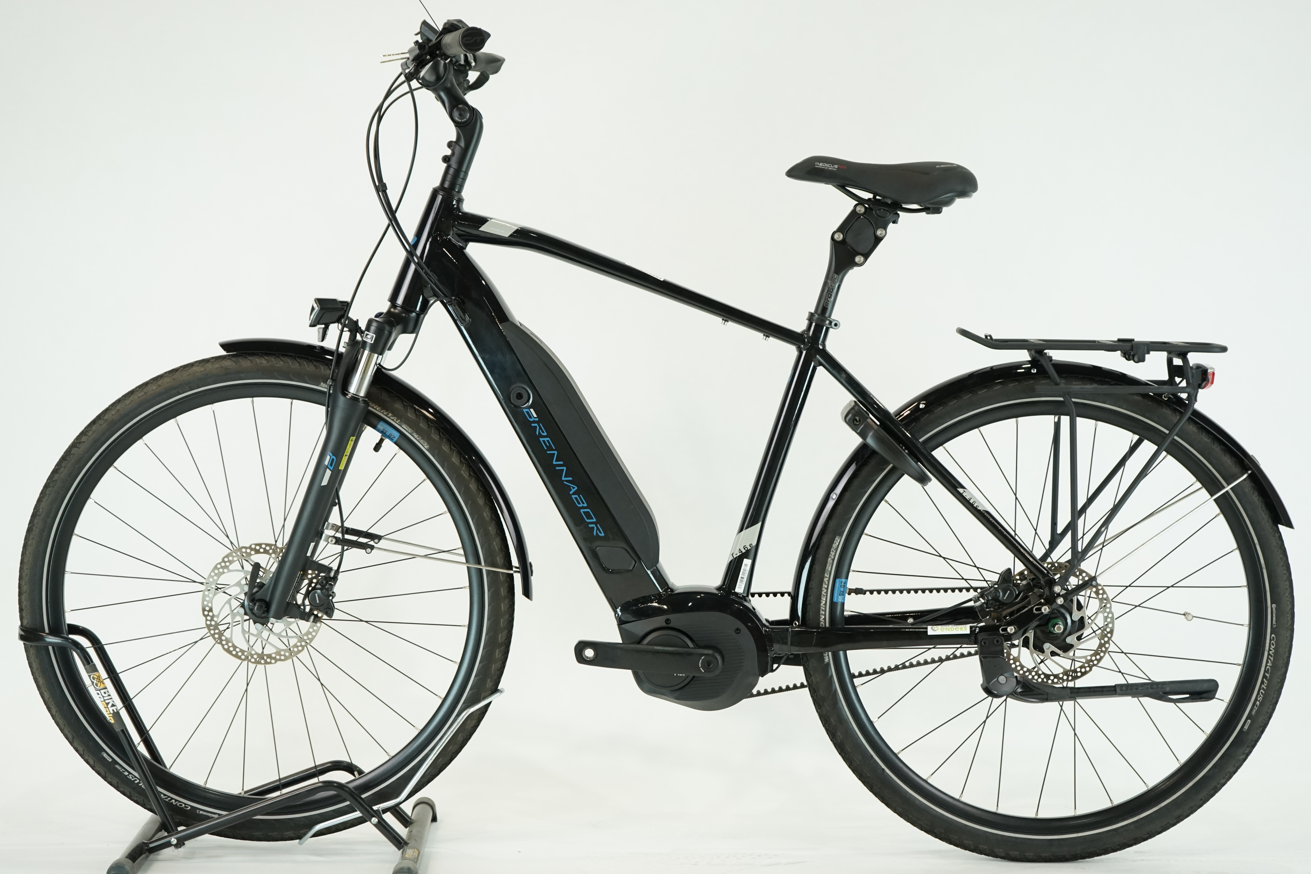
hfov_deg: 32.4
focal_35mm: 62
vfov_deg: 21.9
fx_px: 2258
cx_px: 656
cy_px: 437
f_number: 5.6
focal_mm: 62
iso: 1600
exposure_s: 1/200
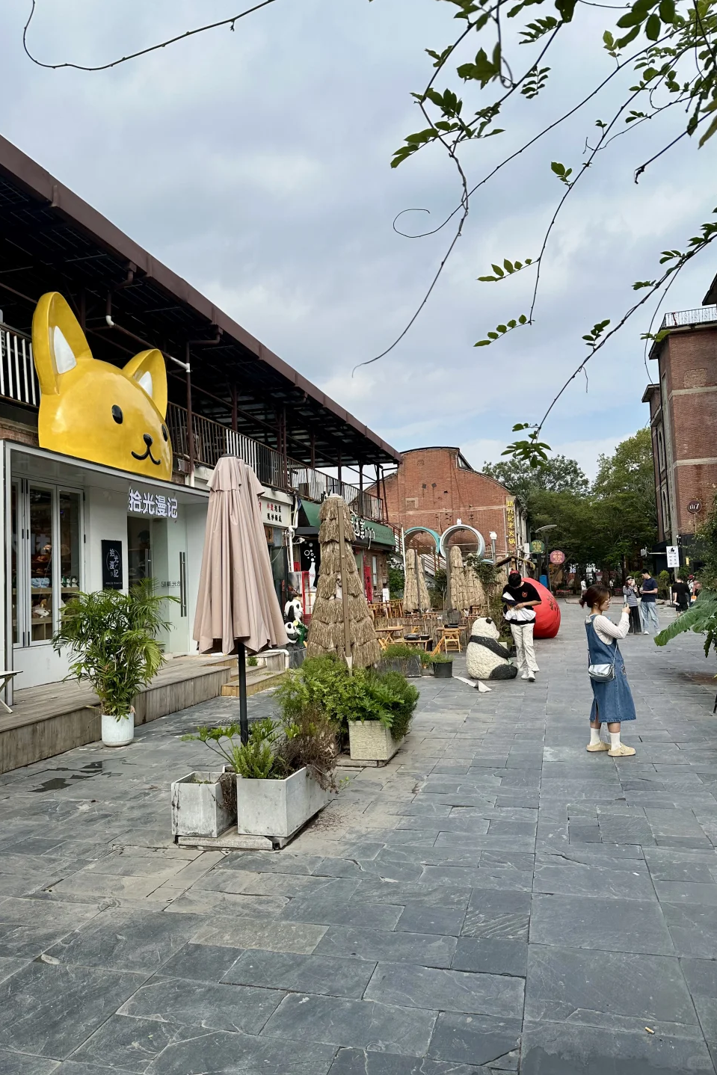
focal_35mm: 25
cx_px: 317
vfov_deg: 71.5
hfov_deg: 51.2
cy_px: 538
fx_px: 747
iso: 80
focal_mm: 6.86
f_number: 1.78
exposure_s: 1/4016
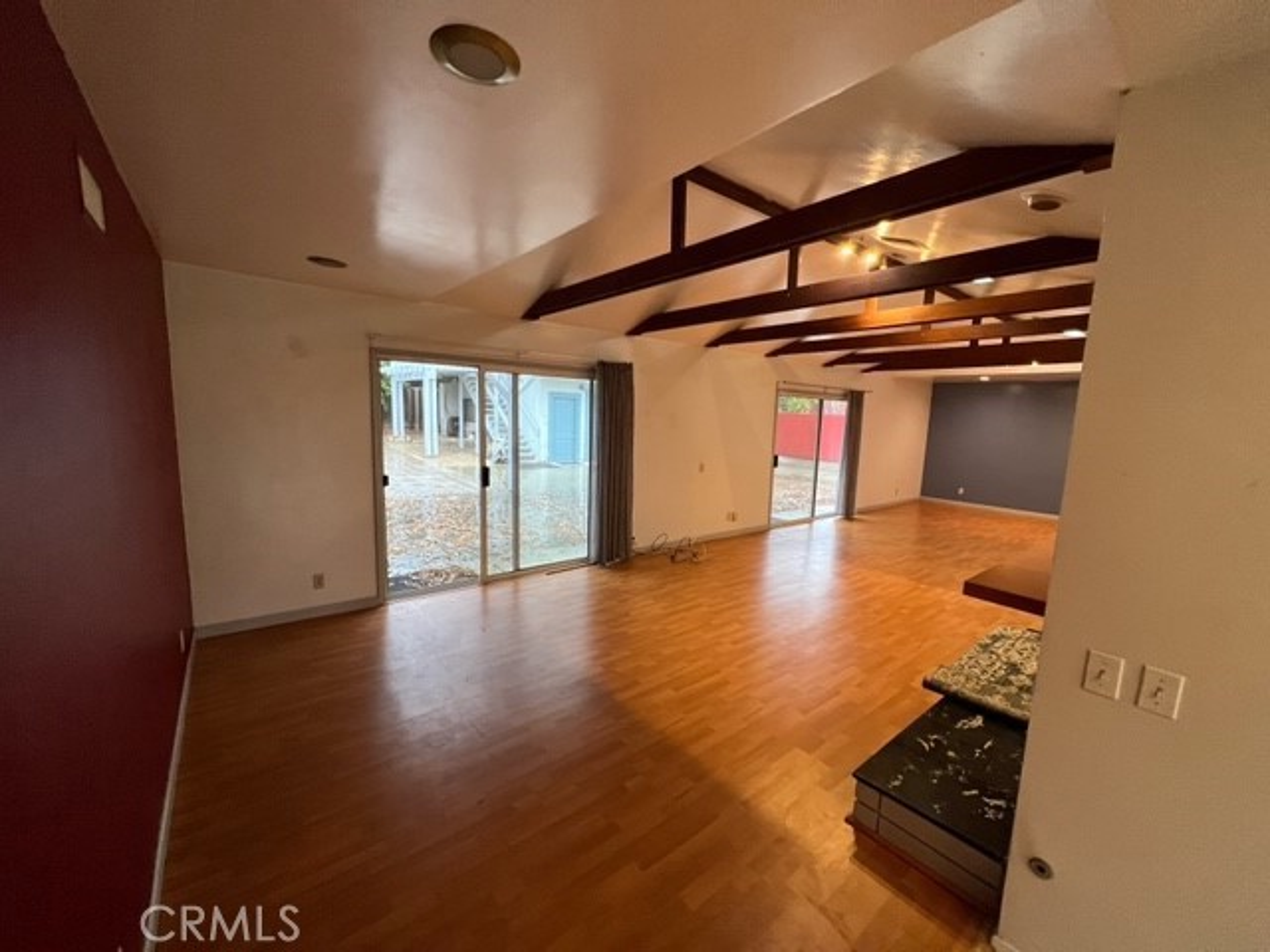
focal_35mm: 13
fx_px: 477
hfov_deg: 106.2
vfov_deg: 89.9
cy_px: 476
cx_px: 635
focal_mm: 1.57
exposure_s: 1/60
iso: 250
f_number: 1.8
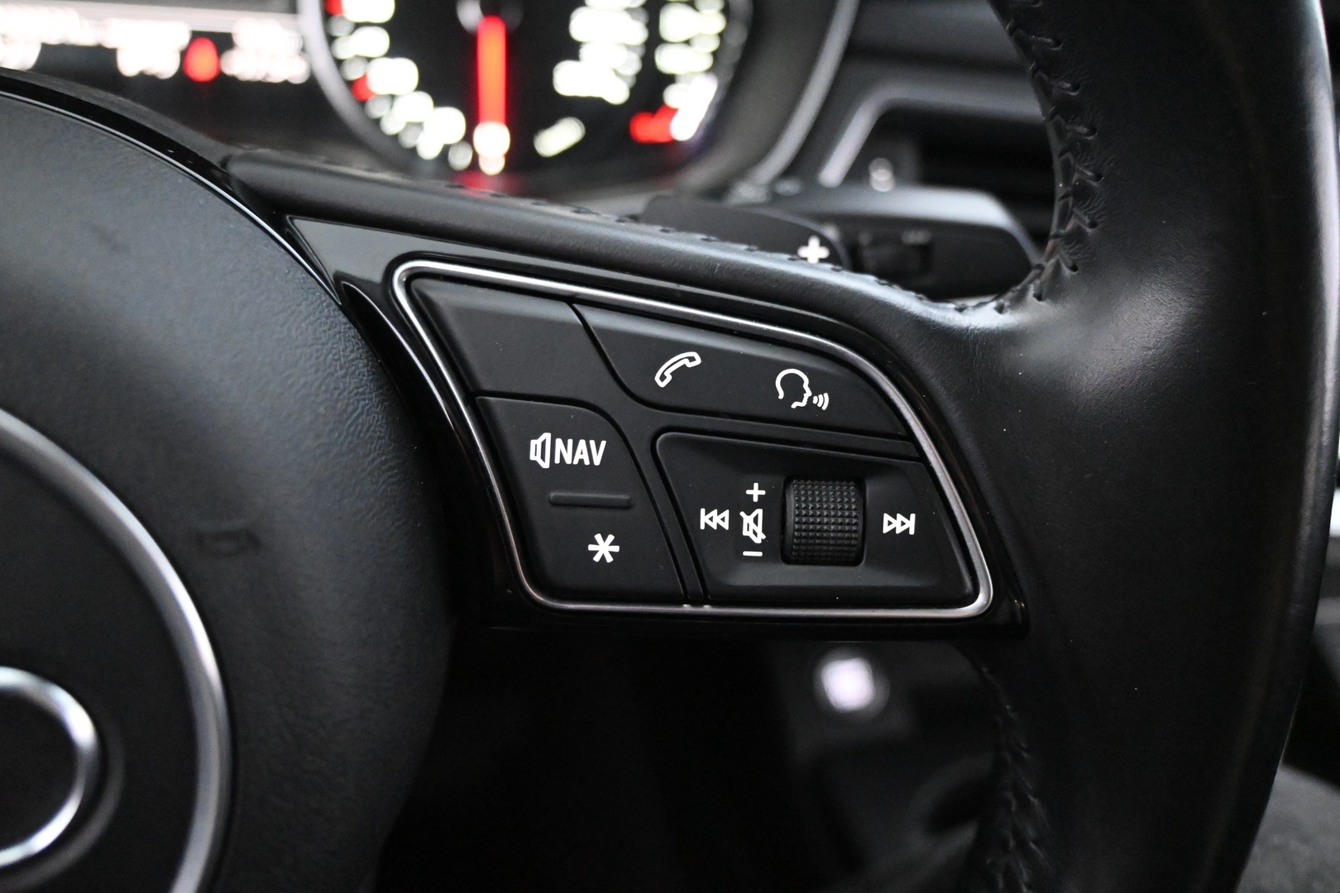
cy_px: 446
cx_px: 670
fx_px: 1117
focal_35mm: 30
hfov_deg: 61.9
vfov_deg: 43.6
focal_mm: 20
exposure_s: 1/30
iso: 10000
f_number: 3.8
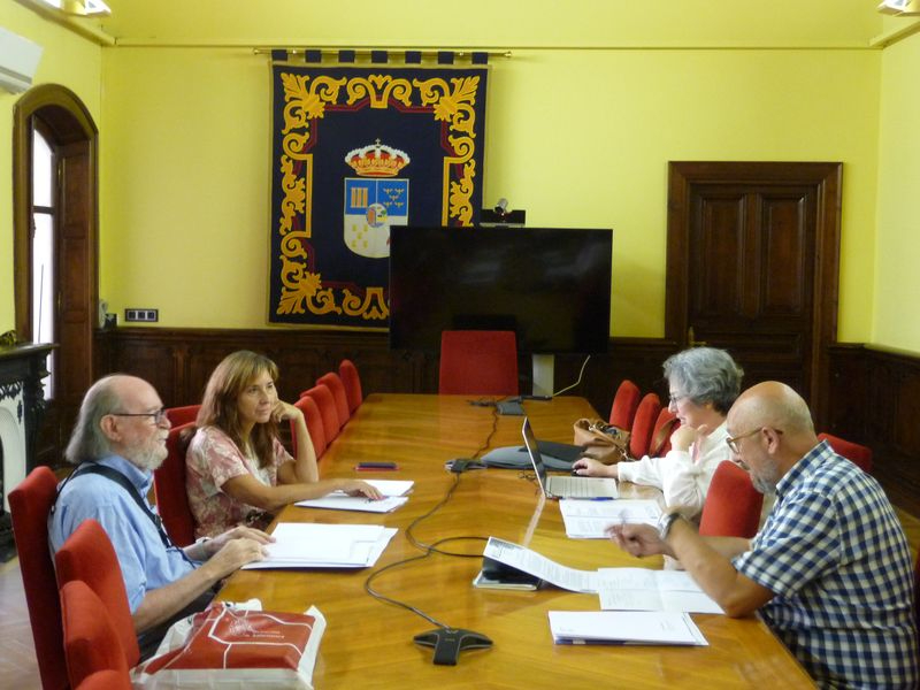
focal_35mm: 50
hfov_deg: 38.2
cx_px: 460
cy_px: 345
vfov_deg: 29.1
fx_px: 1329
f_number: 4.2
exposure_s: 1/13
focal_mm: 8.5
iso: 400
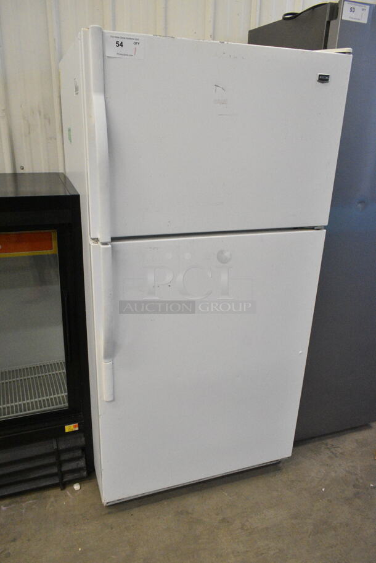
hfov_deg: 48.0
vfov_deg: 67.3
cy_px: 282
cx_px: 188
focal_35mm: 27
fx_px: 422
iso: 6400
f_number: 9
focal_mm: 18
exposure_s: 1/320
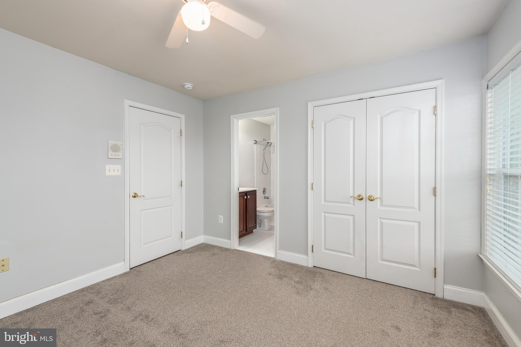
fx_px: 217
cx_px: 260
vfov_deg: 77.3
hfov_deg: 100.4
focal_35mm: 15
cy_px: 174
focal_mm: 15
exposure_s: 1/20
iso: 320
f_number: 9
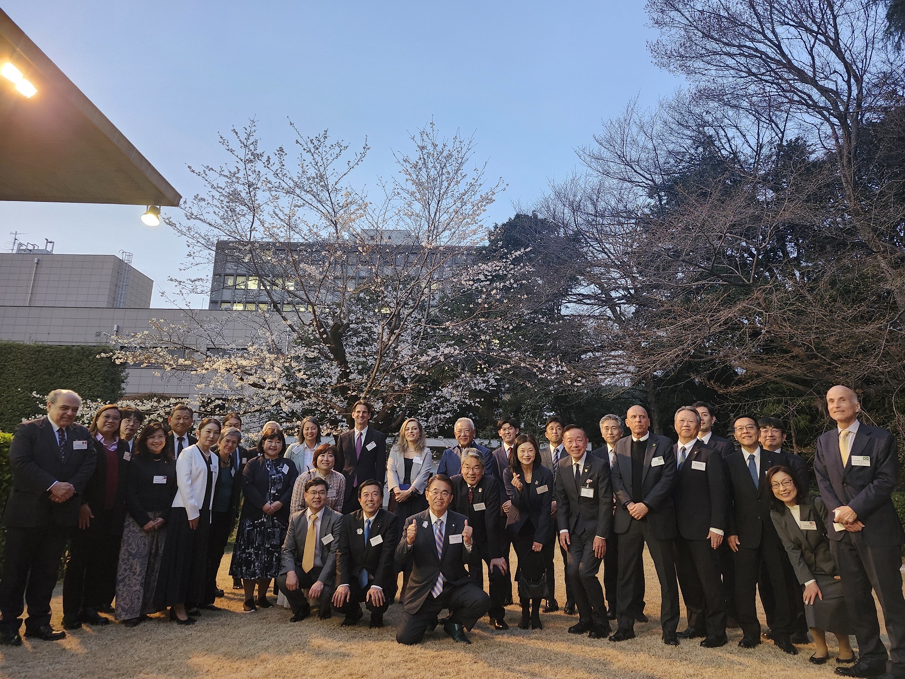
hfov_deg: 73.9
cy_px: 340
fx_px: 601
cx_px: 452
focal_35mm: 23
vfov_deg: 58.9
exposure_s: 1/25
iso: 800
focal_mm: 5.54
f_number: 1.8
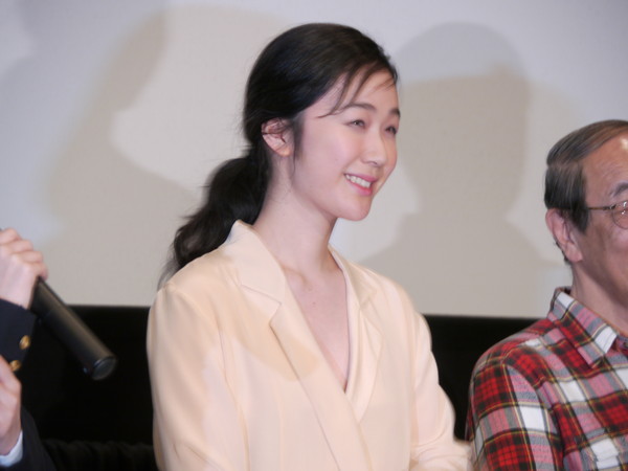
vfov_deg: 5.3
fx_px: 5080
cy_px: 236
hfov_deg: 7.1
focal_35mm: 280
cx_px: 314
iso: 400
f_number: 5.8
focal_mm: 140
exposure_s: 1/10
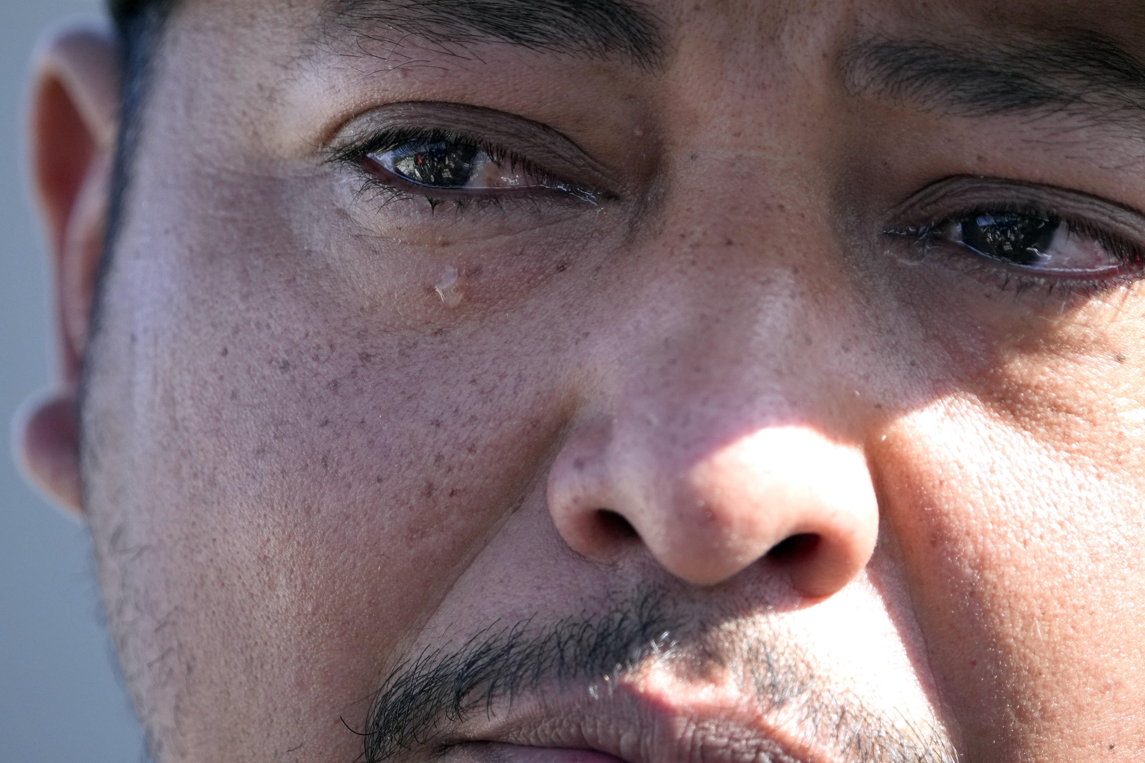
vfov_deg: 1.5
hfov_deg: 2.3
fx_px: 28623
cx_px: 572
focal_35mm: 900
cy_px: 382
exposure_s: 1/1000
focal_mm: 600
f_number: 6.3
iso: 1000
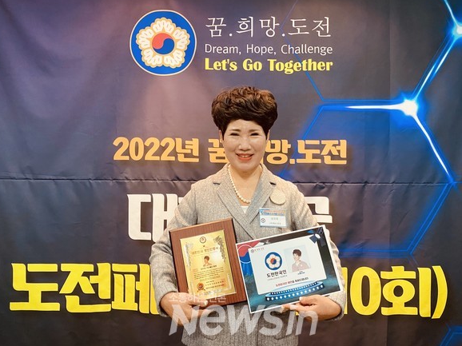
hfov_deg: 65.3
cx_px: 231
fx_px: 360
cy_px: 171
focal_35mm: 27
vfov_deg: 51.3
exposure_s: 1/60
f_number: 1.8
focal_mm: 4.25
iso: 400
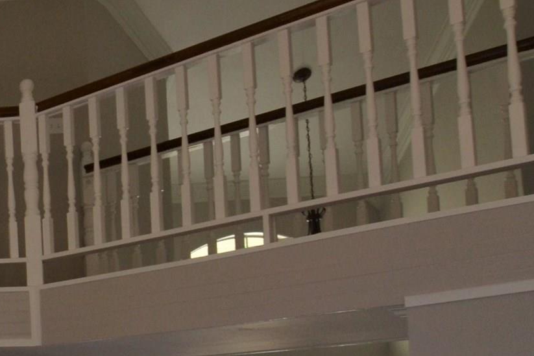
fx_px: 831
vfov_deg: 22.6
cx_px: -338
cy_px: 404
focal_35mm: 56
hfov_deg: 24.2
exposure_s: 1/60
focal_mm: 10
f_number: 7.1
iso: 400
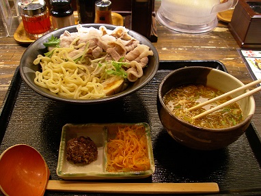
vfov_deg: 38.7
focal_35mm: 37
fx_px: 279
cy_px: 98
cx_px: 130
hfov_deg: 50.1
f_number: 2.8
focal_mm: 7.8
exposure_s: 1/10
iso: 200
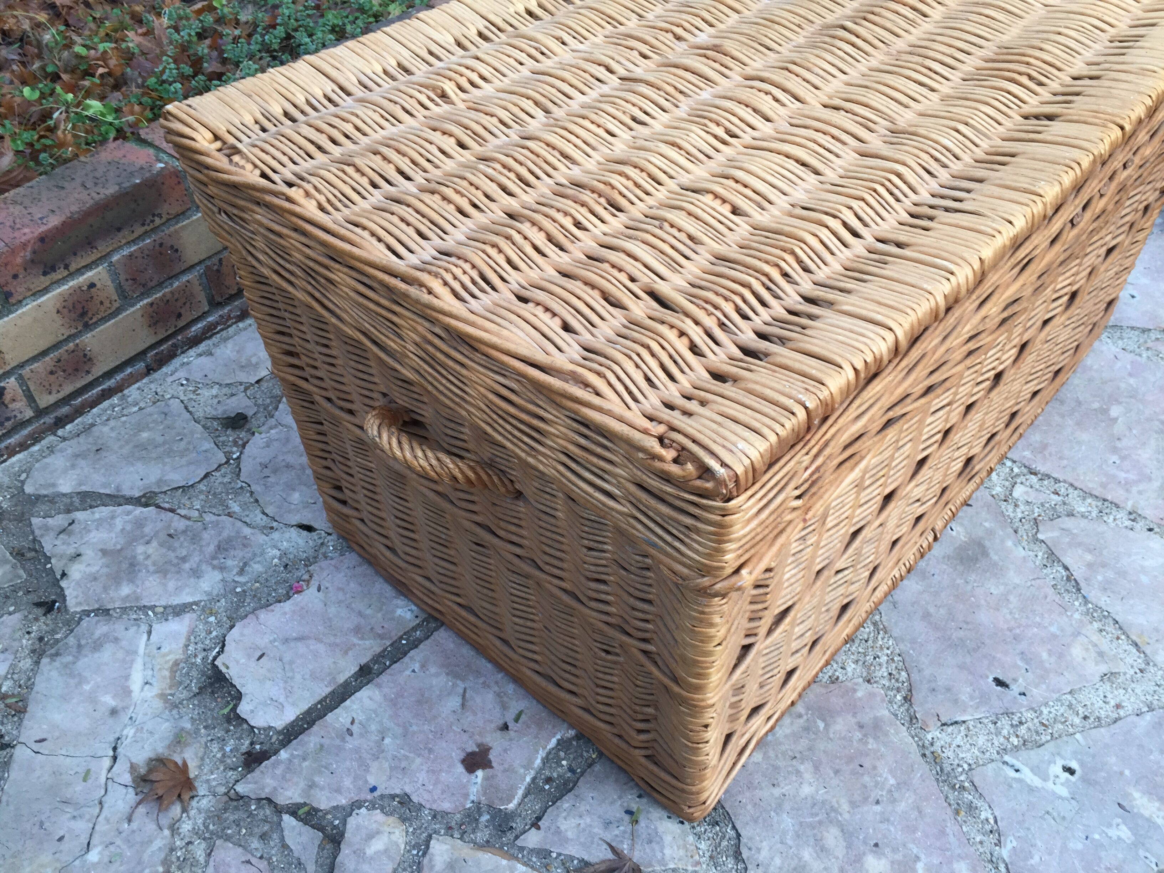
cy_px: 436
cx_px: 582
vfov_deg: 48.2
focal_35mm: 29
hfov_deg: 61.7
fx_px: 975
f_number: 2.2
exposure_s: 1/120
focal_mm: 4.15
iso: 32
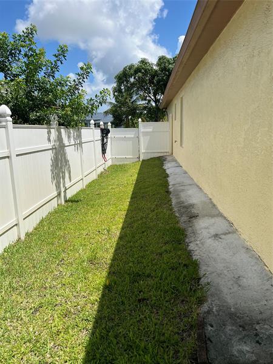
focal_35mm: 26
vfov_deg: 67.3
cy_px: 182
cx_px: 136
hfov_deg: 53.1
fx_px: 273
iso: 50
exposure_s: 1/4630
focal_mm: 5.7
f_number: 1.5
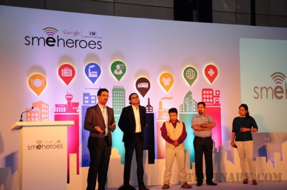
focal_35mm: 60
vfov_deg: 22.5
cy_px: 95
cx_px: 144
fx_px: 478
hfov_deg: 33.4
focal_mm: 40
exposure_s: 1/40
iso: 400
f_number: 4.5
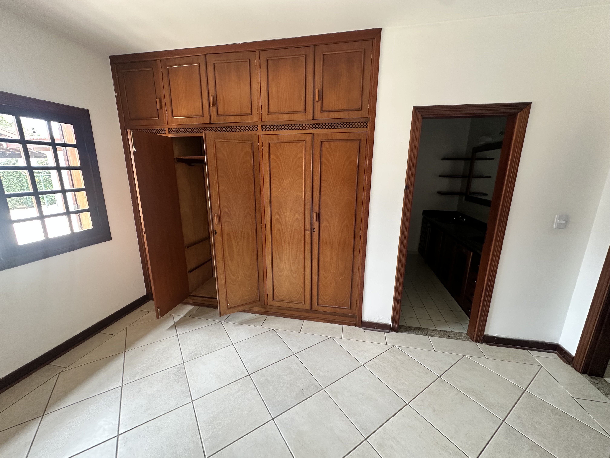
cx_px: 305
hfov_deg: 102.1
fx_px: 247
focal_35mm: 14
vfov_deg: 85.7
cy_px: 229
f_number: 2.2
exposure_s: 1/99
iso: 200
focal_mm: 2.22
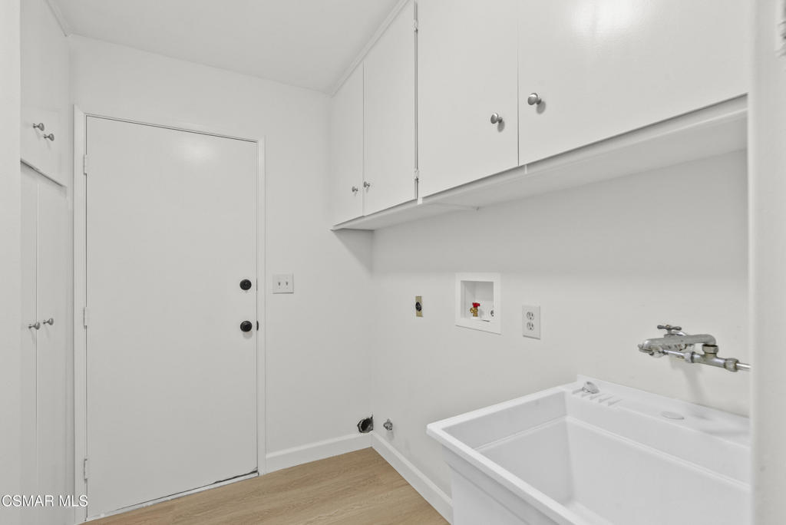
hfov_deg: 96.7
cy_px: 262
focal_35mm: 16
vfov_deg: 73.8
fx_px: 350
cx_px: 393
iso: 2000
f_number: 8
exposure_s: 1/30
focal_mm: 16
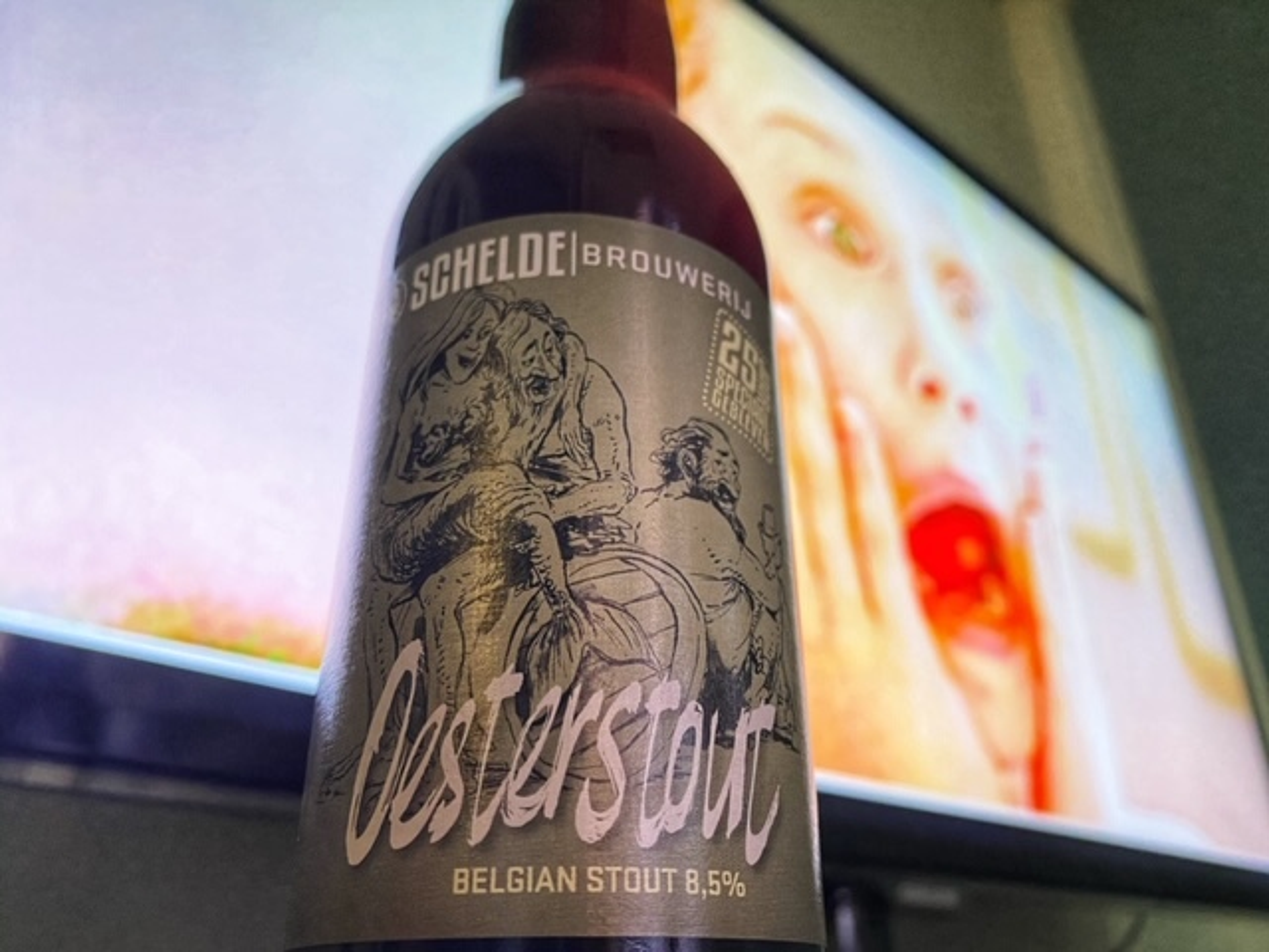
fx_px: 953
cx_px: 634
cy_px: 476
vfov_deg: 53.1
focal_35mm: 26
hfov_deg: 67.3
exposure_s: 1/27
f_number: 1.8
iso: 640
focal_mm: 4.25
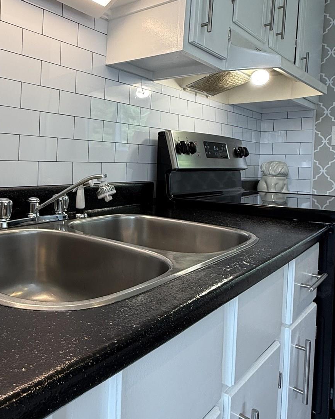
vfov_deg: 60.1
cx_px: 59
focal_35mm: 29
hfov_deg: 46.8
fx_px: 359
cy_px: 177
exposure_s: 1/100
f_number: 2.2
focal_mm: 2.22
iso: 80
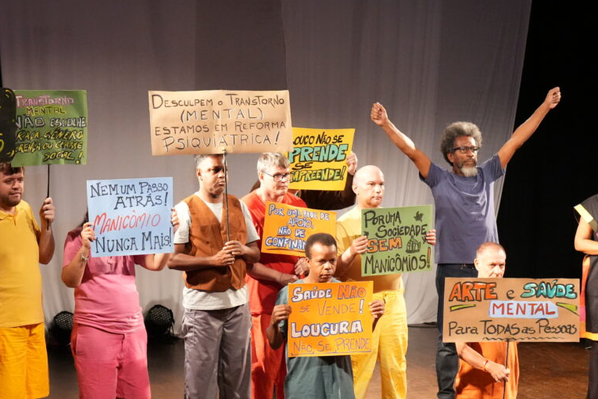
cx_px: 246
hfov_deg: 23.1
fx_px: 1459
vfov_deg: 15.5
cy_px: 267
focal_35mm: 88
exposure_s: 1/160
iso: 5000
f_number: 2.8
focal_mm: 35
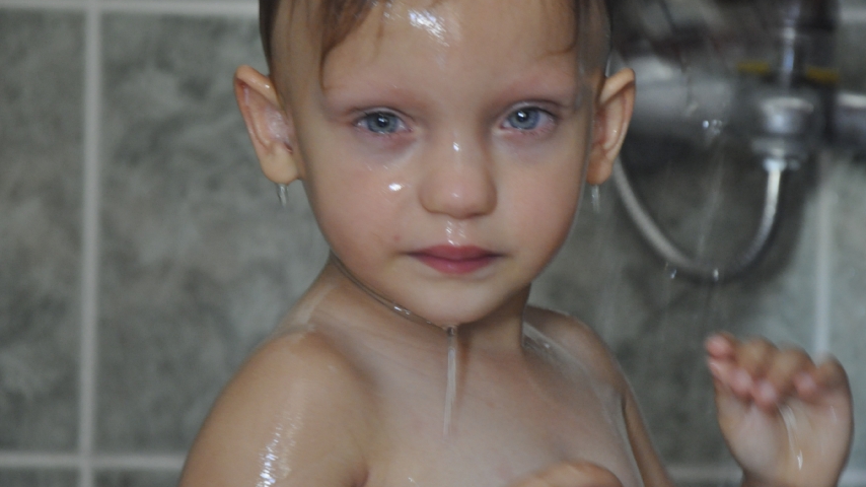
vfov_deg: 6.1
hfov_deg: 10.9
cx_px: 481
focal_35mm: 198
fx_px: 4537
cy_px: 251
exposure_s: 1/20
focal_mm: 105
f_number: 5.6
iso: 1600
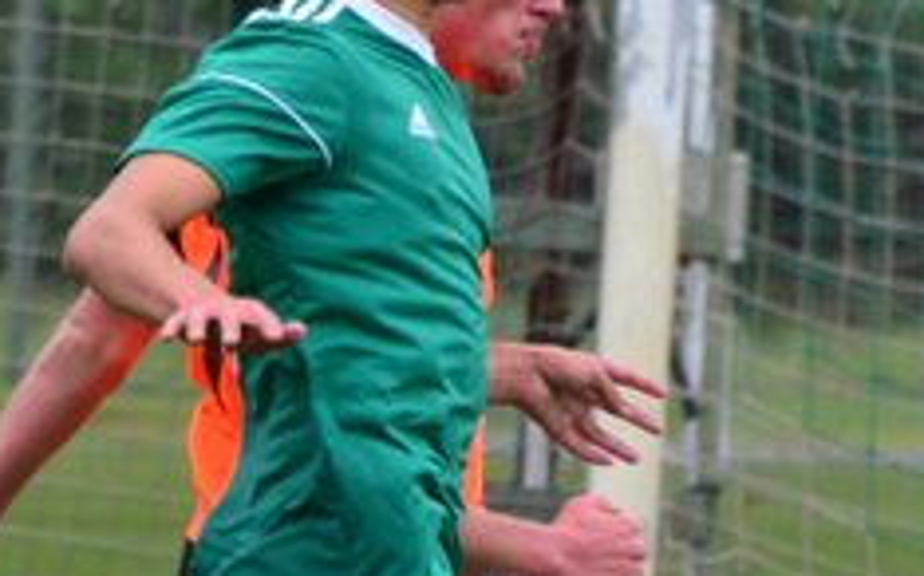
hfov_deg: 1.6
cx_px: 233
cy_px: 446
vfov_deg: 1.0
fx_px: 32771
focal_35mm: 1302
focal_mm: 250
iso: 2000
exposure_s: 1/1000
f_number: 7.1
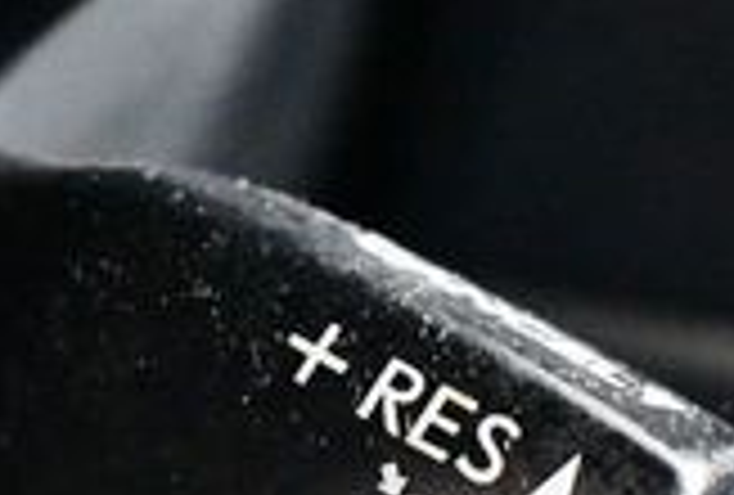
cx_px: 279
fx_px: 2886
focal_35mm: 141
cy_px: 565
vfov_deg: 9.7
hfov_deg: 14.5
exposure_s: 1/50
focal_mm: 18
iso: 12800
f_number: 3.5
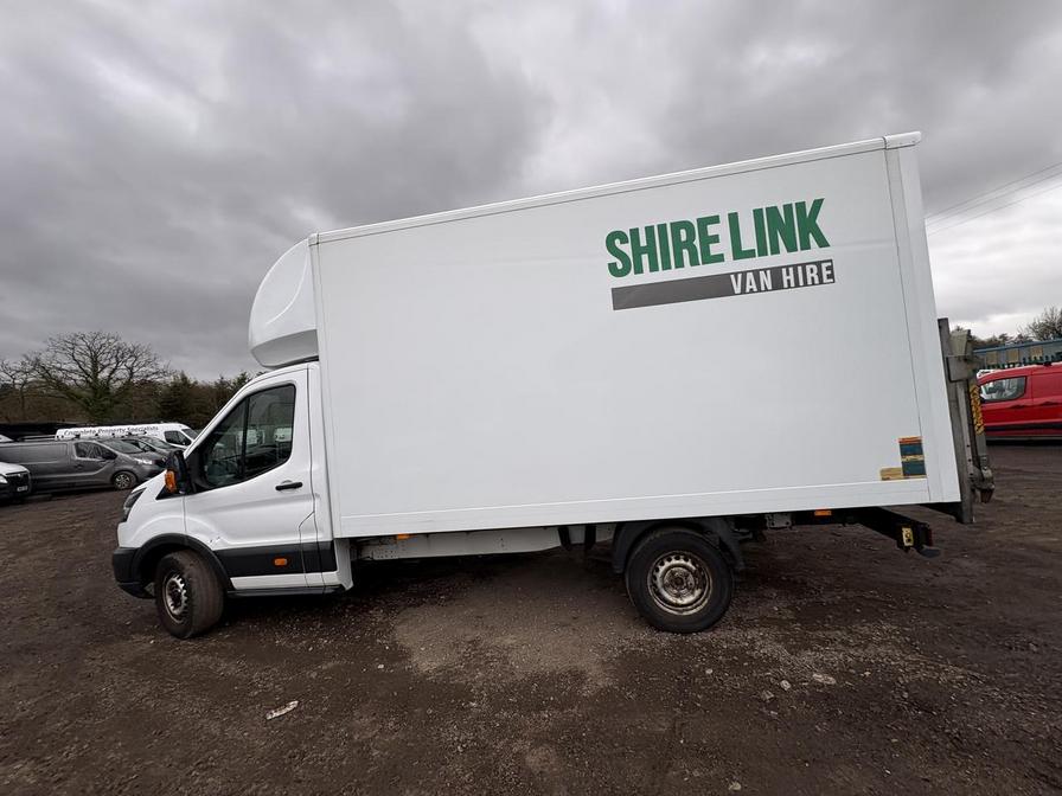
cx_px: 531
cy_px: 398
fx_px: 430
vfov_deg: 85.7
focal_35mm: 14
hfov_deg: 102.1
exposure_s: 1/249
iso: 40
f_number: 2.2
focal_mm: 2.22
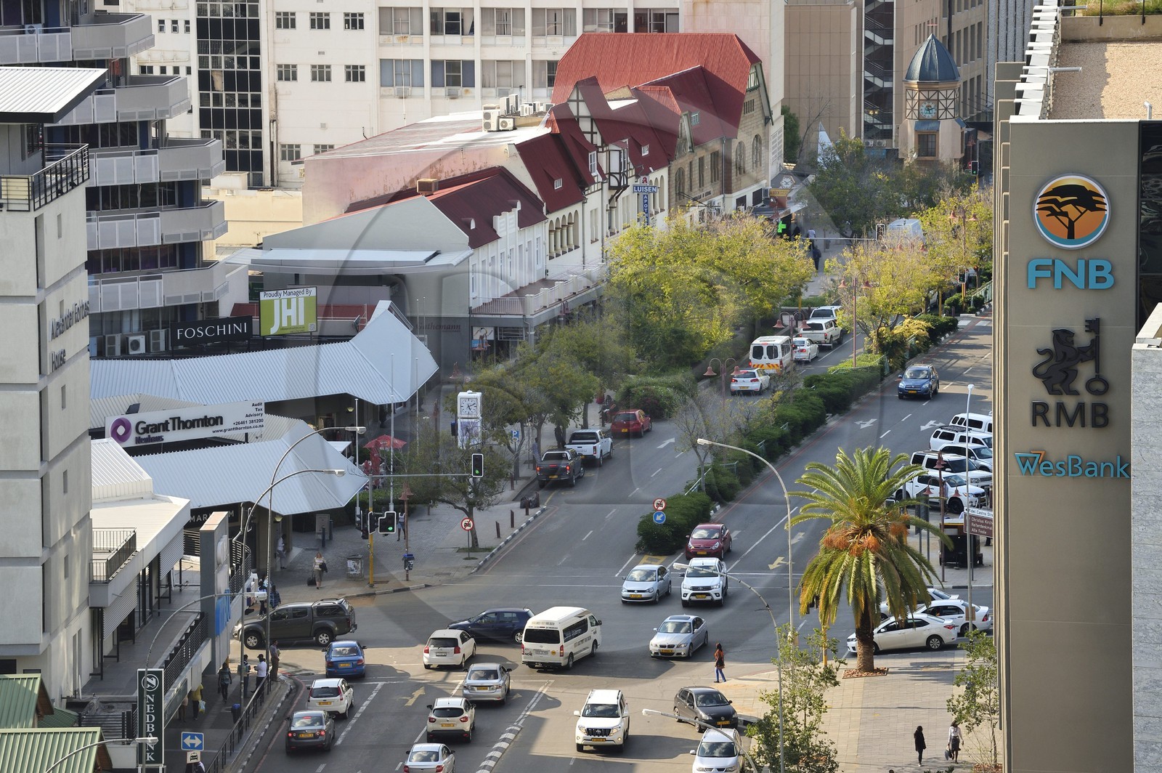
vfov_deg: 7.4
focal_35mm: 185
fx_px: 5966
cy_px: 386
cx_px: 581
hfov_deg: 11.1
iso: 400
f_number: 11
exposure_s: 1/320
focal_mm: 185
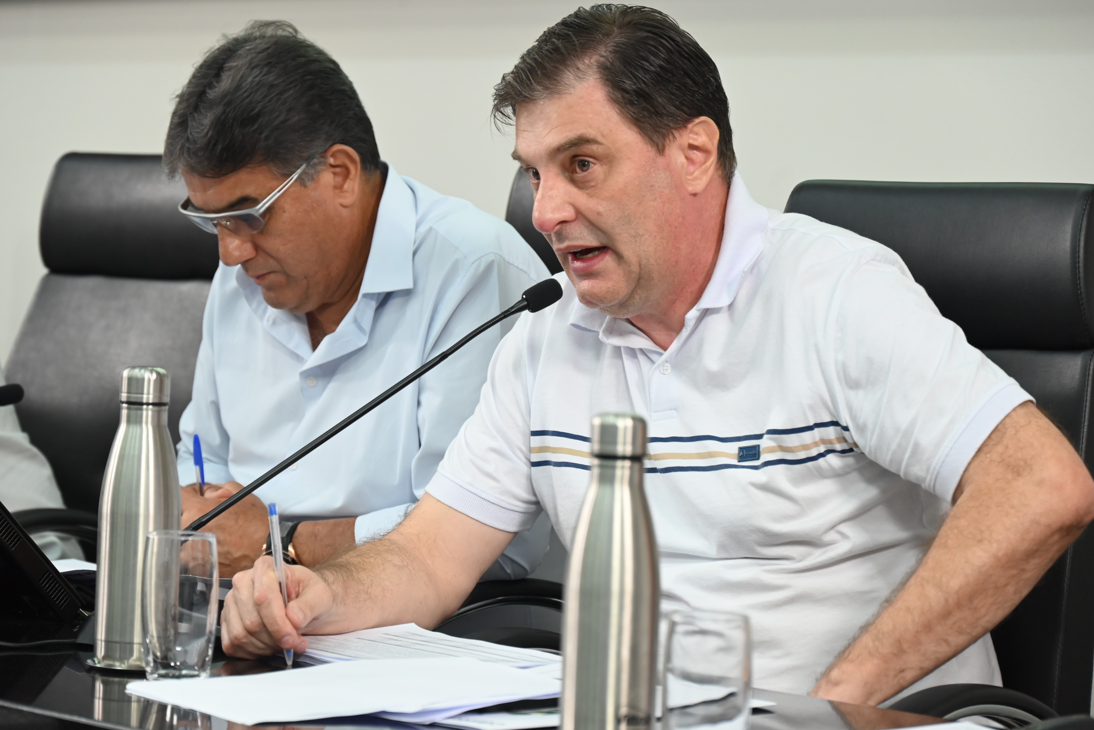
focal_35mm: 120
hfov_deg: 17.1
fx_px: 3648
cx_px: 547
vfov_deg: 11.4
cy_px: 365
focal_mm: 120
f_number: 6.3
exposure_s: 1/125
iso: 2000
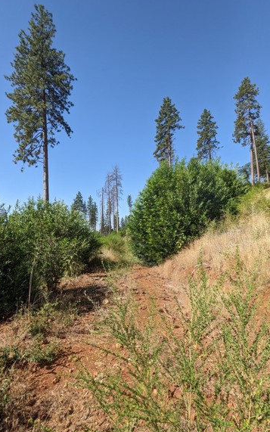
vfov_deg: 88.0
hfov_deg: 62.2
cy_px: 222
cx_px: 125
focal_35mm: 19
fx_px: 224
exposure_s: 1/808
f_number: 2.2
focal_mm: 2.22
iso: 36
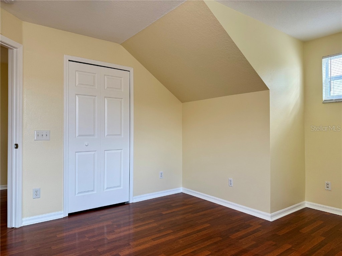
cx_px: 171
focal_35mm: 24
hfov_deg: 71.6
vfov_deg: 56.8
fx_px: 237
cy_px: 128
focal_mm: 6.76
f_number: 1.78
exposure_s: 1/121
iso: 125
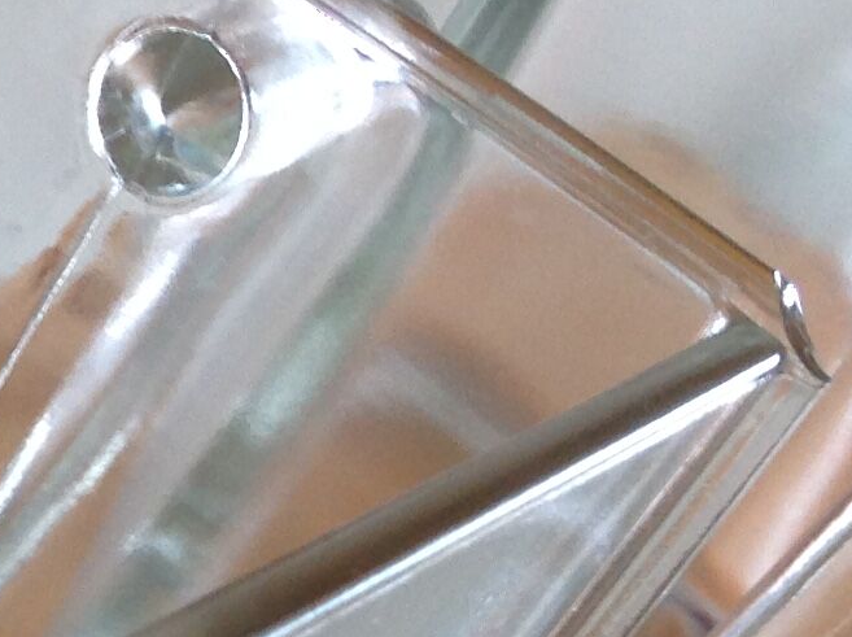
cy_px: 691
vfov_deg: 10.6
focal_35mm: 138
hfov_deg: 12.9
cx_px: -725
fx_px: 3392
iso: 64
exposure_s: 1/15
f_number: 2.4
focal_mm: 4.28
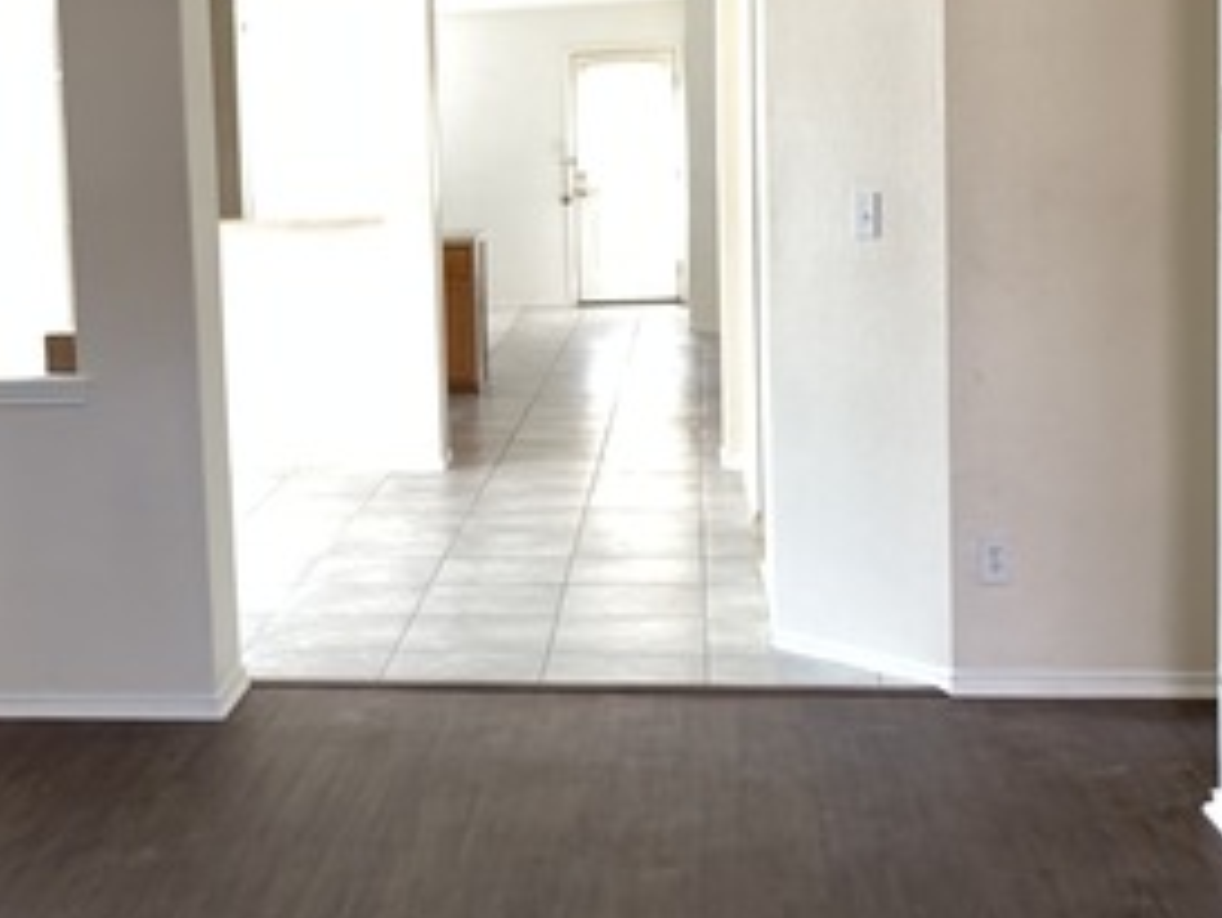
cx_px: 282
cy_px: 367
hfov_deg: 31.0
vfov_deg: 24.0
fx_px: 2154
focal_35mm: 61
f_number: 1.8
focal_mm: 4.25
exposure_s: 1/60
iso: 250
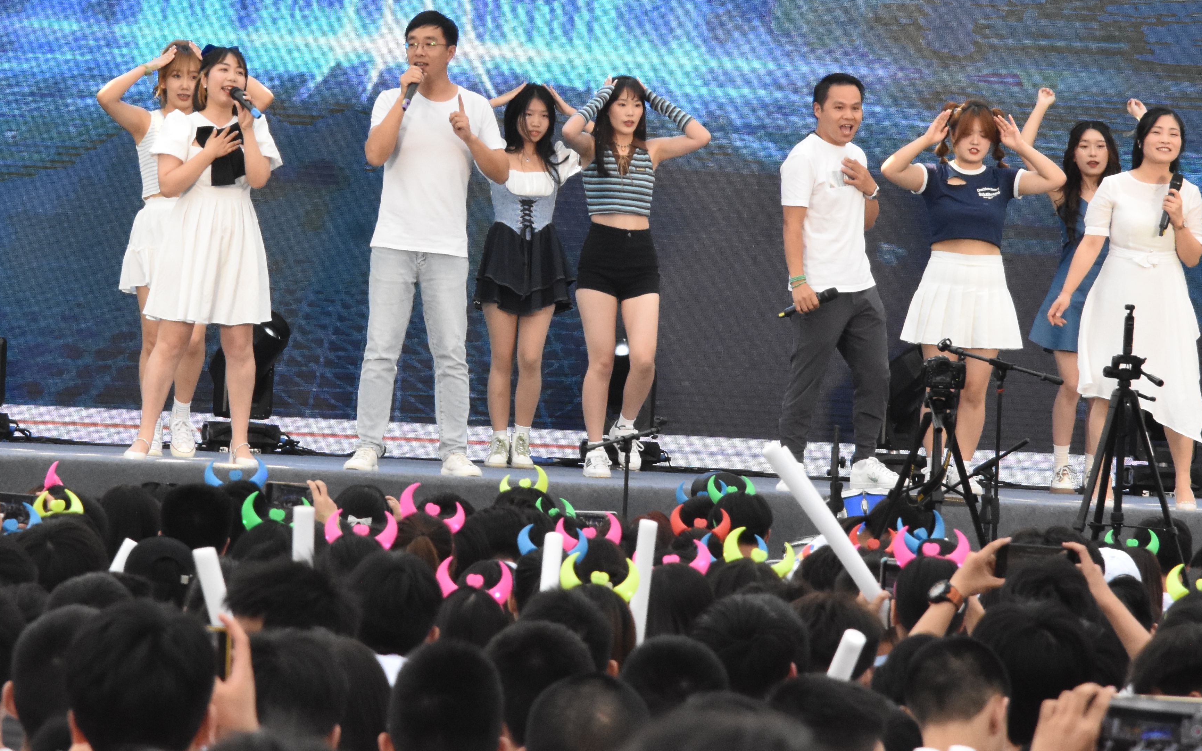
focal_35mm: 318
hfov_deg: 6.6
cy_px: 157
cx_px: 517
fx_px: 10417
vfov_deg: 4.1
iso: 2200
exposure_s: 1/400
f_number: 10
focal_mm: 120
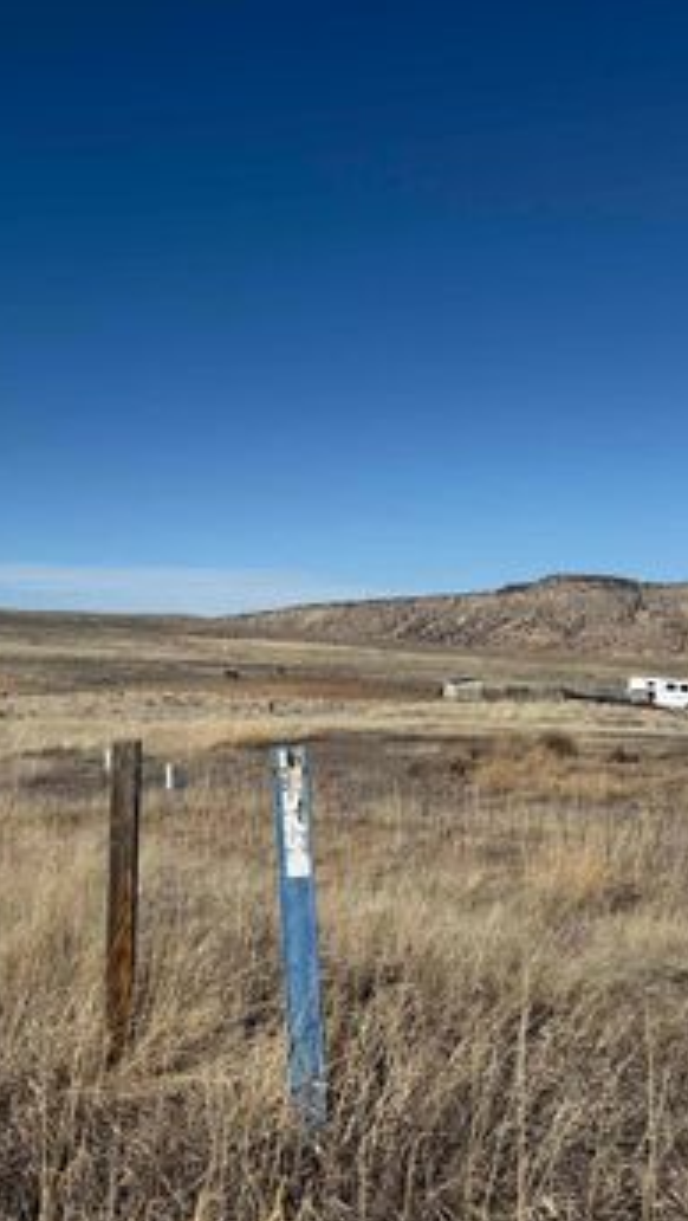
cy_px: 602
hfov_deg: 31.2
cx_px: 280
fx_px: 1230
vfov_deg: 52.8
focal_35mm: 38
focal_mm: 6.76
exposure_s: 1/10309
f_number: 1.78
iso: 80
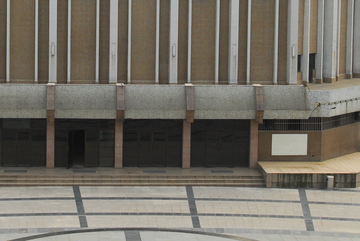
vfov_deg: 13.9
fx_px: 981
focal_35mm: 98
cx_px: 117
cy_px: 18
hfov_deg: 20.7
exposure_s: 1/250
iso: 320
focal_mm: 26
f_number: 8
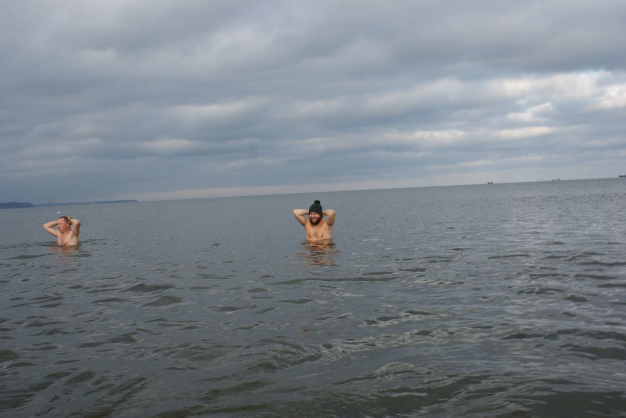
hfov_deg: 49.5
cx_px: 313
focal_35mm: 39
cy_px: 209
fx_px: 679
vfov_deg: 34.3
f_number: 10
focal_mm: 26
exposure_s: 1/80
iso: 100
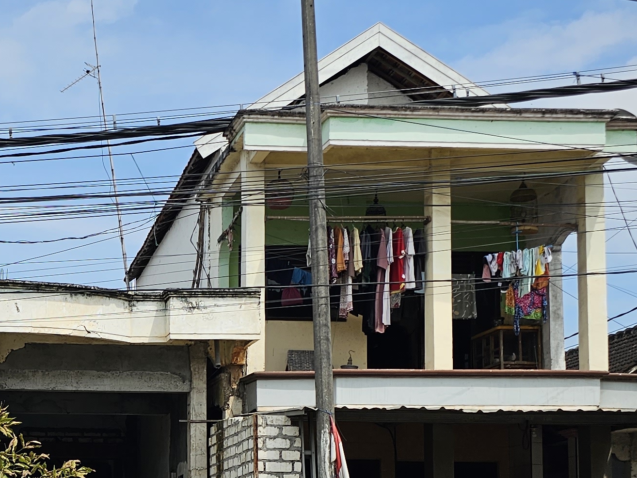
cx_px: 9
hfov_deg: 26.4
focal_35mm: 70
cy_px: 478
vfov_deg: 20.4
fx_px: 1288
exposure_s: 1/799
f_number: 1.7
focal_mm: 6.3
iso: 10
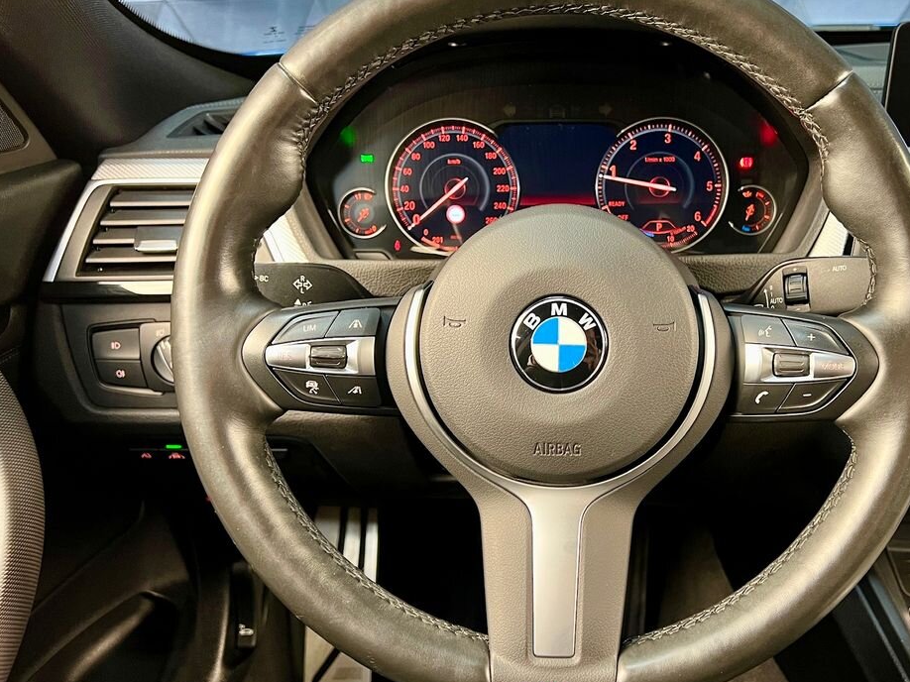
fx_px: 894
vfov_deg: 41.8
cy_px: 334
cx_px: 559
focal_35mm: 34
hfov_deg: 53.5
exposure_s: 1/51
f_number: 1.5
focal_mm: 5.7
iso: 400
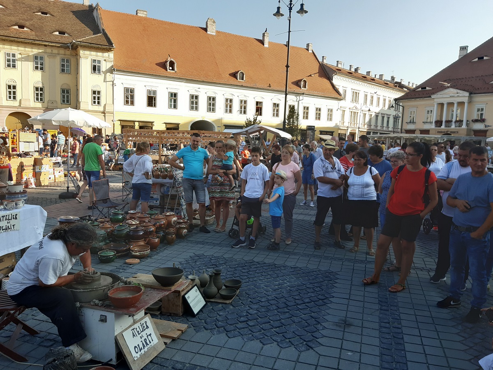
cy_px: 185
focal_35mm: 26
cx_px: 246
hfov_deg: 67.3
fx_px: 370
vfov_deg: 53.1
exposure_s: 1/798
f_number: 1.7
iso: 40
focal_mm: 3.92
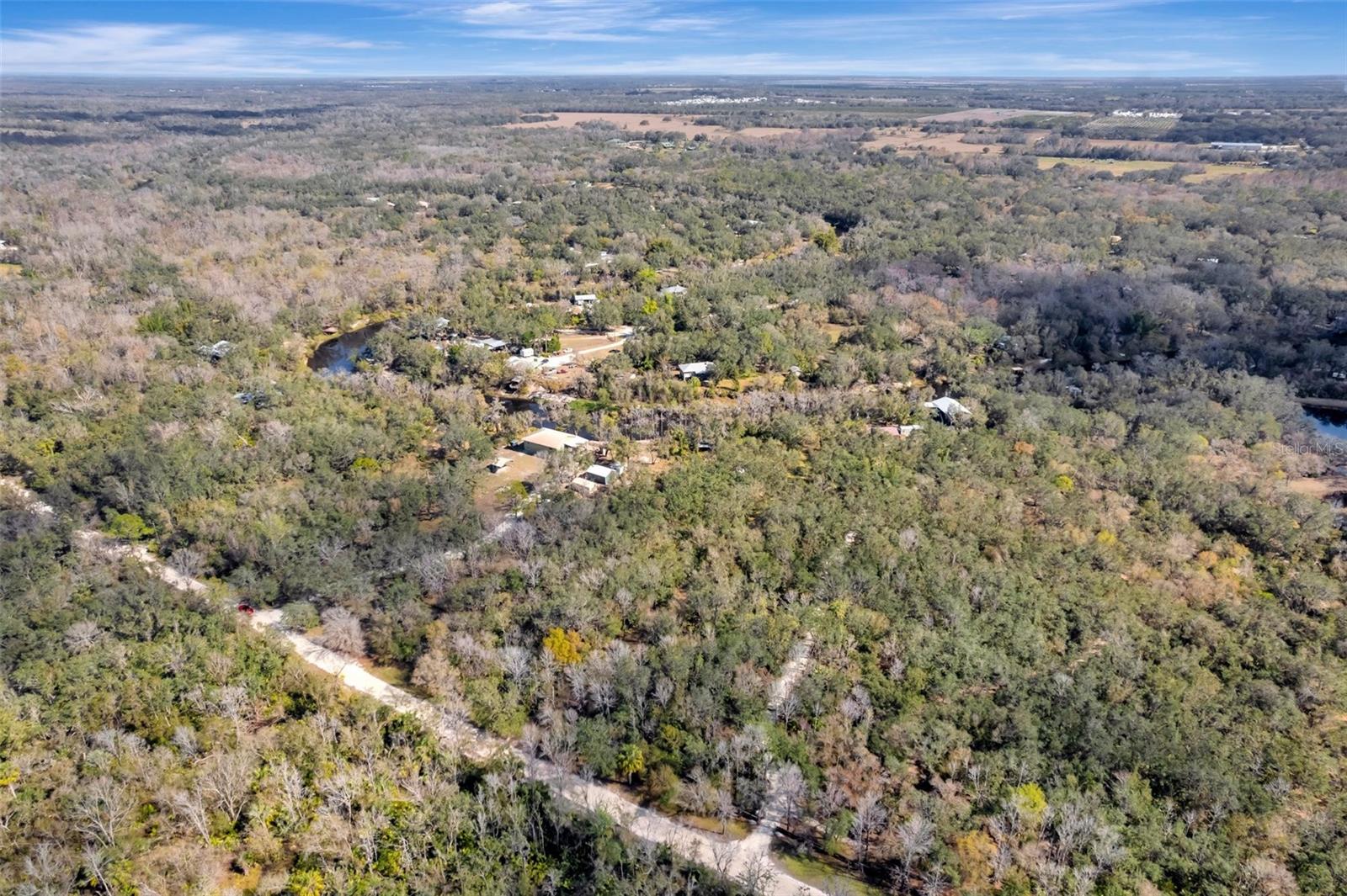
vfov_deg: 57.2
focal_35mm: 22
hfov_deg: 78.6
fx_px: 823
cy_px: 448
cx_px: 674
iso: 150
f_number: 2.8
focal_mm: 8.38
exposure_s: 1/2000
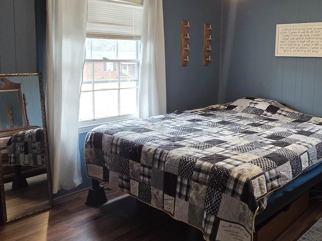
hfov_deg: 54.5
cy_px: 84
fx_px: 270
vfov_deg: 47.6
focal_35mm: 29
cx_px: 284
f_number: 2.2
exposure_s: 1/100
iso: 400
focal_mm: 2.2
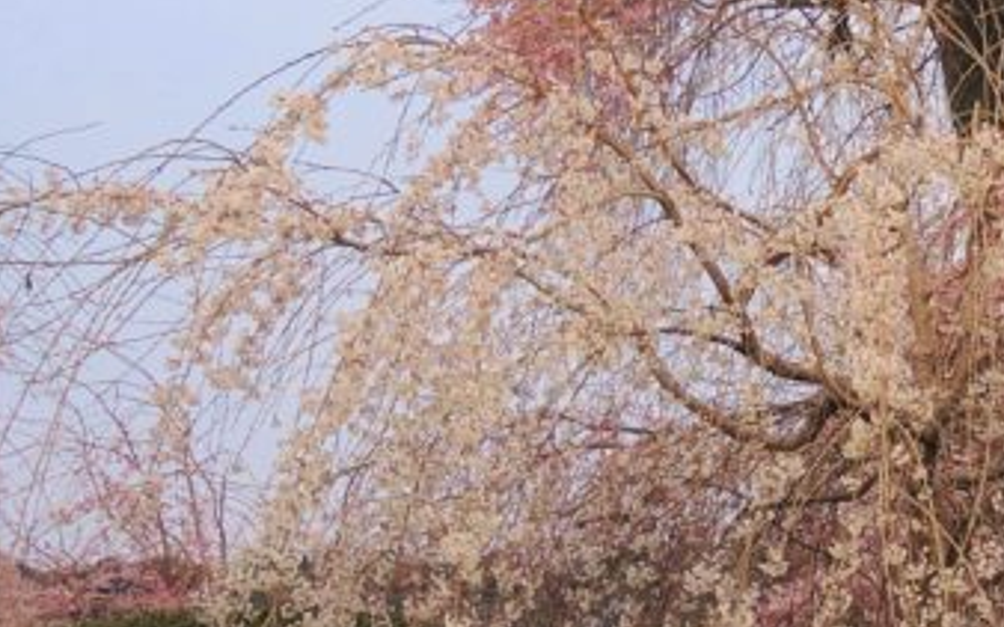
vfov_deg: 12.2
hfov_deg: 19.2
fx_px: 2899
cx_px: 965
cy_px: -24
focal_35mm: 106
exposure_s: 1/40
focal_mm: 7
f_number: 2
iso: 80
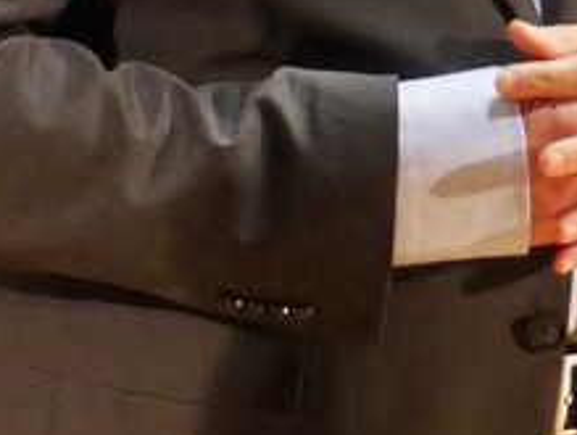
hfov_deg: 5.3
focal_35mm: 367
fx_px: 6127
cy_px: -298
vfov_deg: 4.0
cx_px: -311
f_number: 5.3
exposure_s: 1/80
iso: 3200
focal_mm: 28
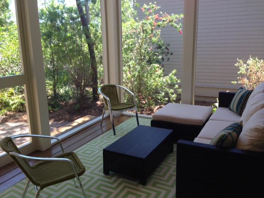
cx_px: 132
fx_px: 252
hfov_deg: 55.4
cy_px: 99
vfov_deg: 42.9
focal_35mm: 33
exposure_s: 1/120
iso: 50
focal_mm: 4.12
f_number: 2.4
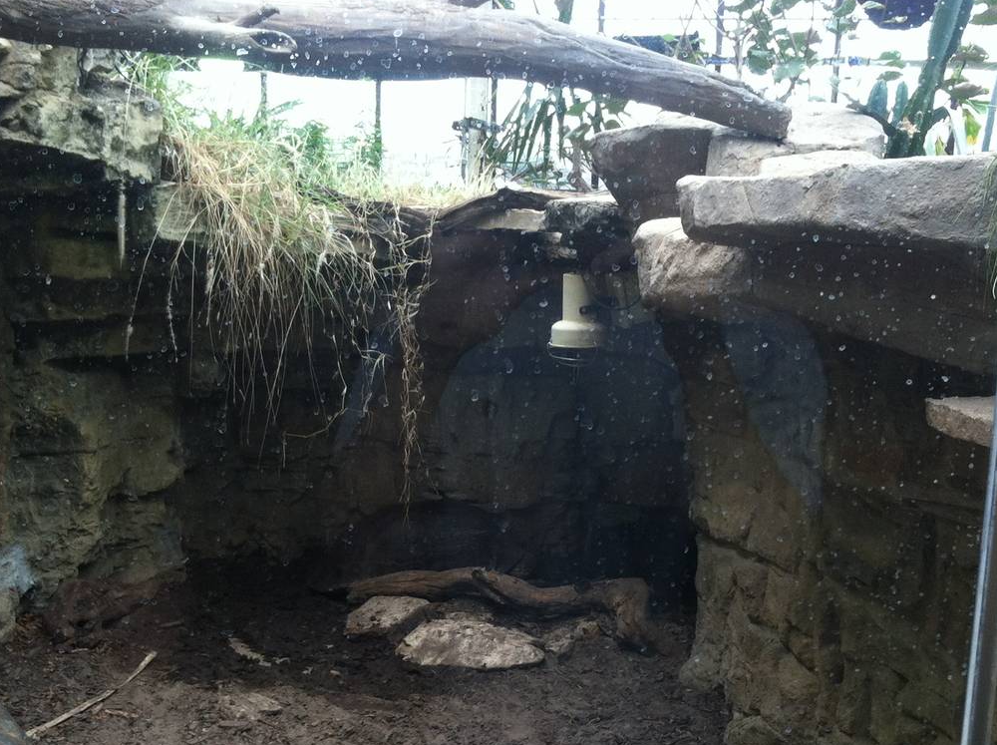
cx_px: 425
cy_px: 572
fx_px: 1611
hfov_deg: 34.3
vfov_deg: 25.7
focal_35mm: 56
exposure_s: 1/50
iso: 80
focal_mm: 3.85
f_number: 2.8
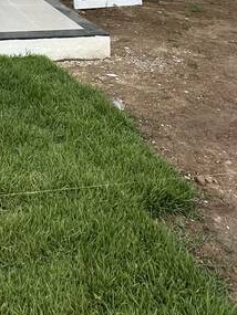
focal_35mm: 53
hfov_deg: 24.6
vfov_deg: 26.6
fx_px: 483
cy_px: -151
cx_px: -58
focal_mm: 2.22
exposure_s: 1/779
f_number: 2.2
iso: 40
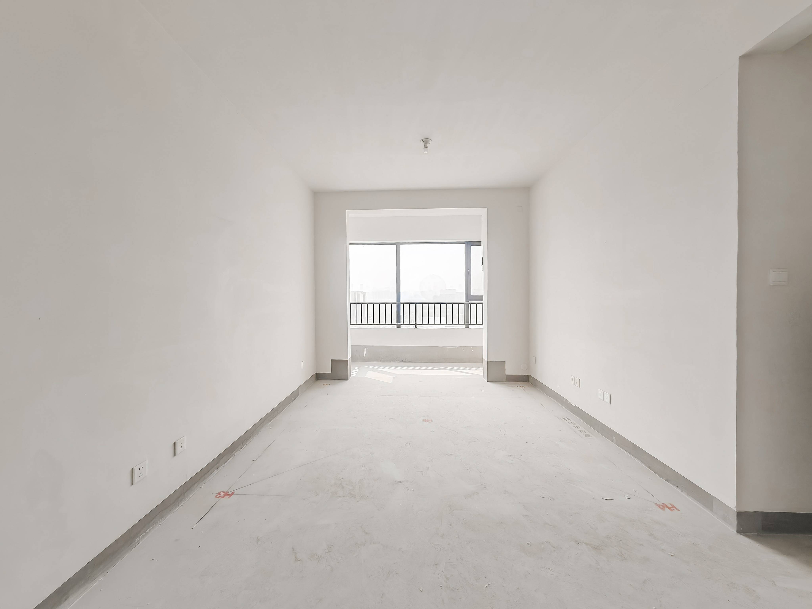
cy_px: 304
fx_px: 305
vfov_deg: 89.9
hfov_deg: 106.2
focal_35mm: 13
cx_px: 406
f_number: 2
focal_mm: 1.82
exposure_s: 1/100
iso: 160
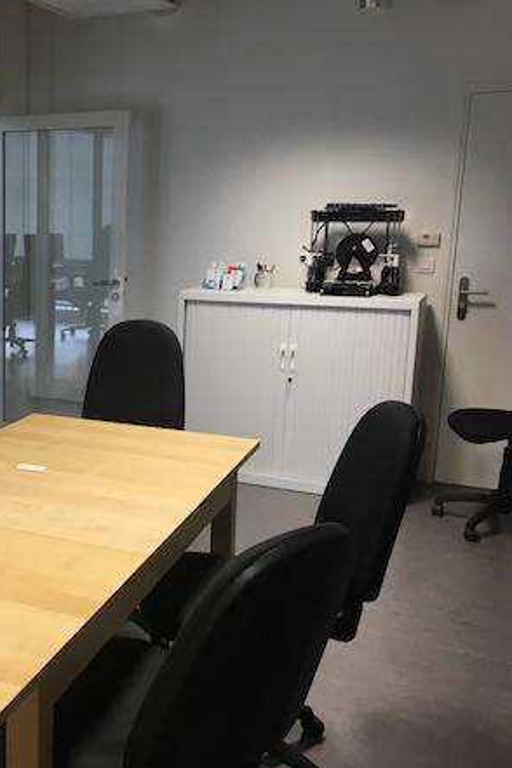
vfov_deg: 47.4
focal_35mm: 41
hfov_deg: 30.5
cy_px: 378
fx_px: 875
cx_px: 12
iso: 32
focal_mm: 4.15
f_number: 2.2
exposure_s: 1/33
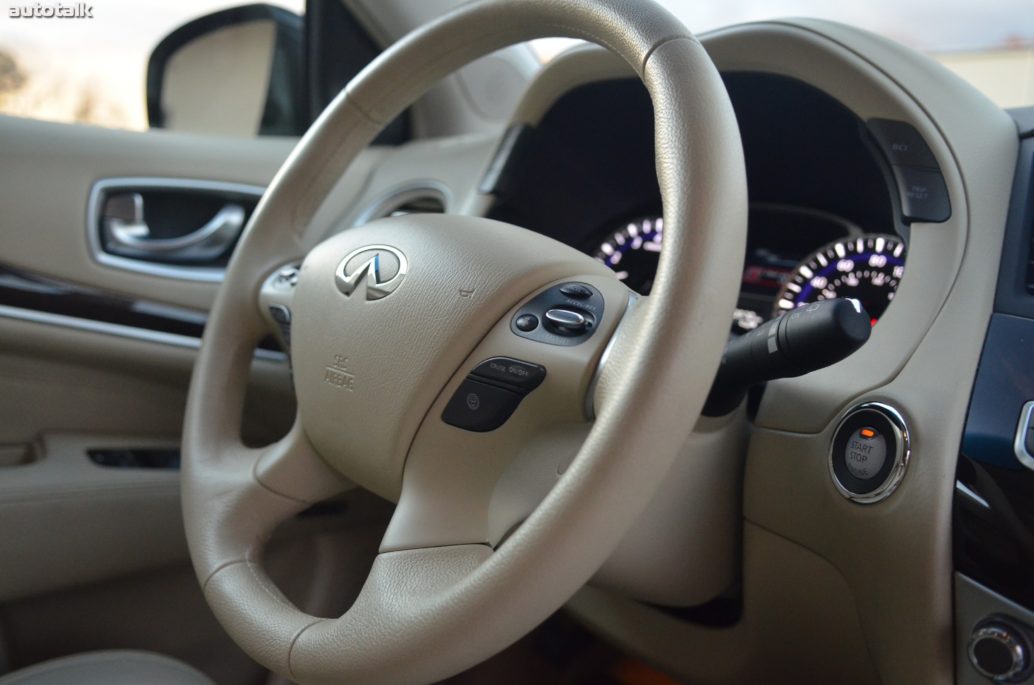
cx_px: 517
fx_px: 860
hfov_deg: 62.0
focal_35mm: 30
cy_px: 342
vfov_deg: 43.4
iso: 1600
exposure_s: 1/125
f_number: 2.8
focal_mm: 20
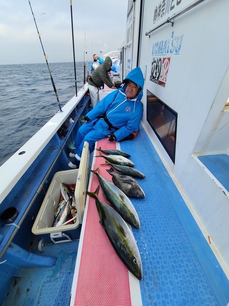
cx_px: 114
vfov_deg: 106.2
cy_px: 153
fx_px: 115
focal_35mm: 13
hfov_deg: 89.9
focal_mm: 2.2
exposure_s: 1/639
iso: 50
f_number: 2.2
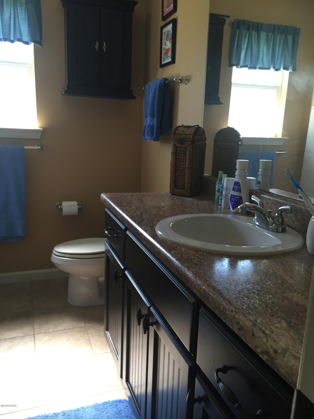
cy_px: 210
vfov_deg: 61.7
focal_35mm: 29
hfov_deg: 48.2
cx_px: 157
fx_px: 351
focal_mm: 4.15
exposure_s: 1/30
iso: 64
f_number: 2.2
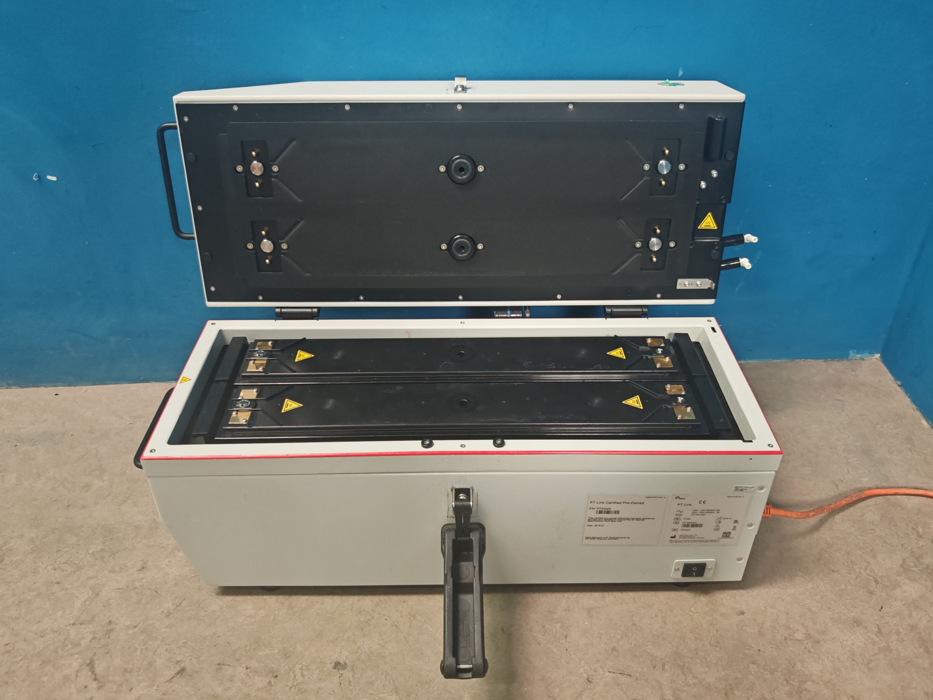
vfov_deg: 51.4
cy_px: 350
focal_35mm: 27
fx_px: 728
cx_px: 466
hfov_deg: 65.3
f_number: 1.4
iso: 250
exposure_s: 1/50
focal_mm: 6.83
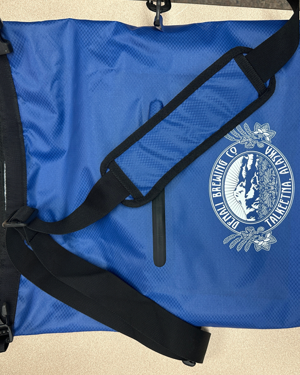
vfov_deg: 55.7
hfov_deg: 45.7
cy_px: 187
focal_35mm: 32
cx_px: 164
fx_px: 355
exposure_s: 1/120
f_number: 1.78
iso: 160
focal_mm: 6.86
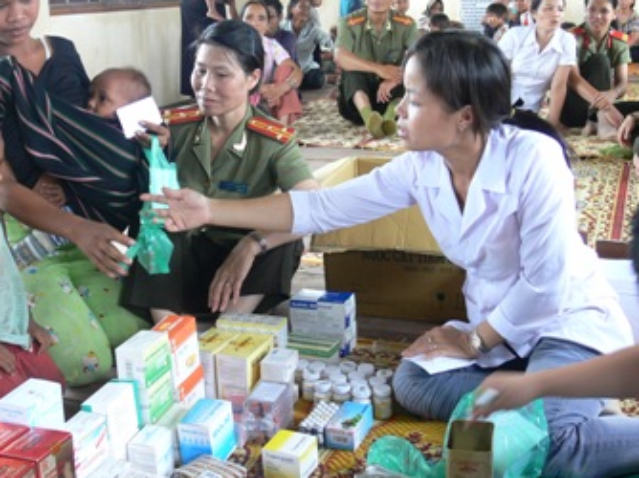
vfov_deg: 30.7
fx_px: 867
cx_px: 272
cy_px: 178
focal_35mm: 47
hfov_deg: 40.4
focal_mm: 7.4
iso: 80
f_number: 2.8
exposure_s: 1/30
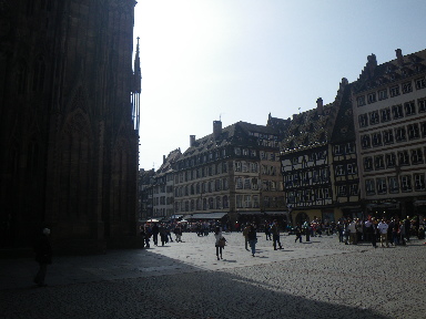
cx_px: 213
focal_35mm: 28
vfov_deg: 49.7
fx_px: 345
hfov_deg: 63.4
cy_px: 160
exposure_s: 1/500
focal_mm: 5
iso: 50
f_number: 4.2
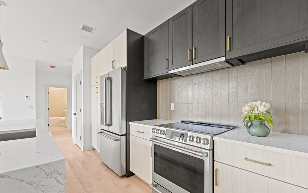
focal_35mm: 15
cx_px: 154
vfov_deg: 74.7
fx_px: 126
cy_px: 104
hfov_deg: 101.5
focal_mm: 14
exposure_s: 1.3
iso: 200
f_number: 8
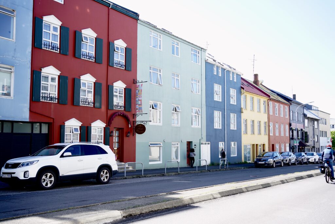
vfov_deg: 37.9
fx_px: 326
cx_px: 168
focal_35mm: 35
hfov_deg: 54.4
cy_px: 112
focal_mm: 35
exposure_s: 1/125
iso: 100
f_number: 4.5
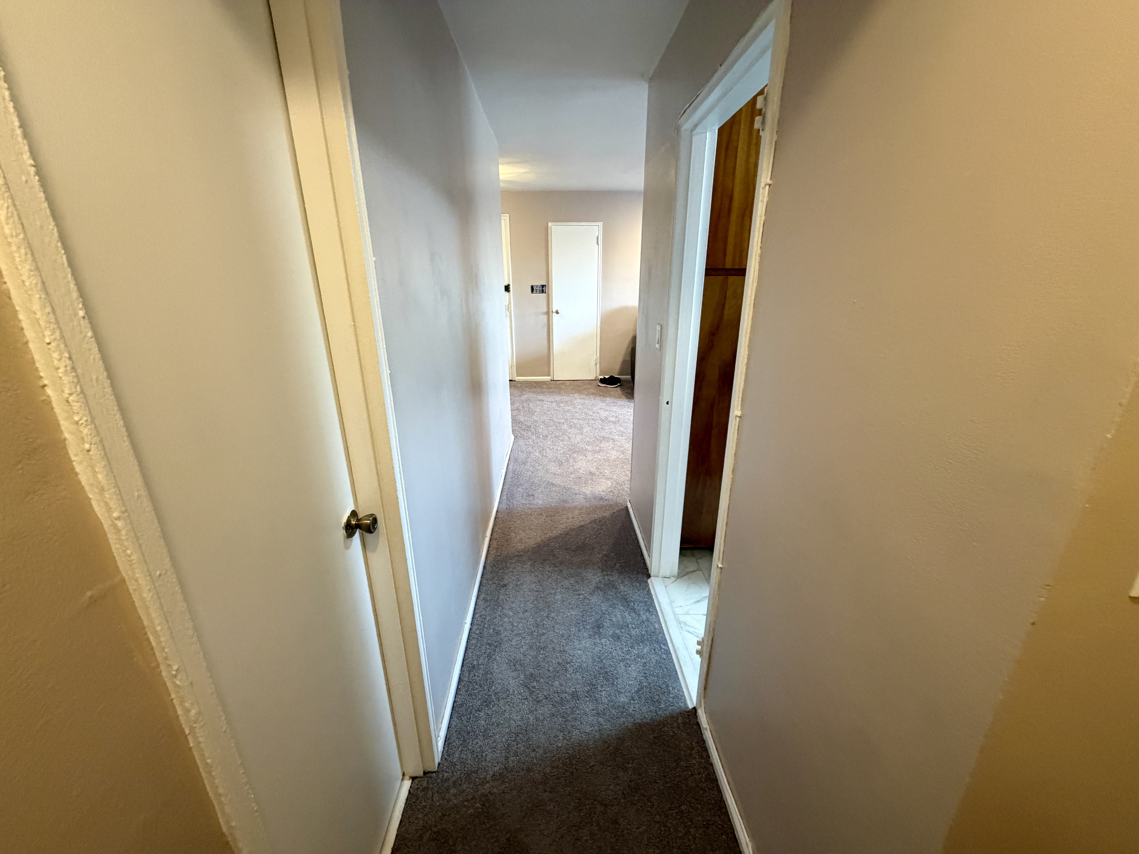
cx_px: 570
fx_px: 461
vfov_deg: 85.7
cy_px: 427
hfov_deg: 102.1
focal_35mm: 14
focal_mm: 2.22
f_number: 2.2
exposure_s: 1/60
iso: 400
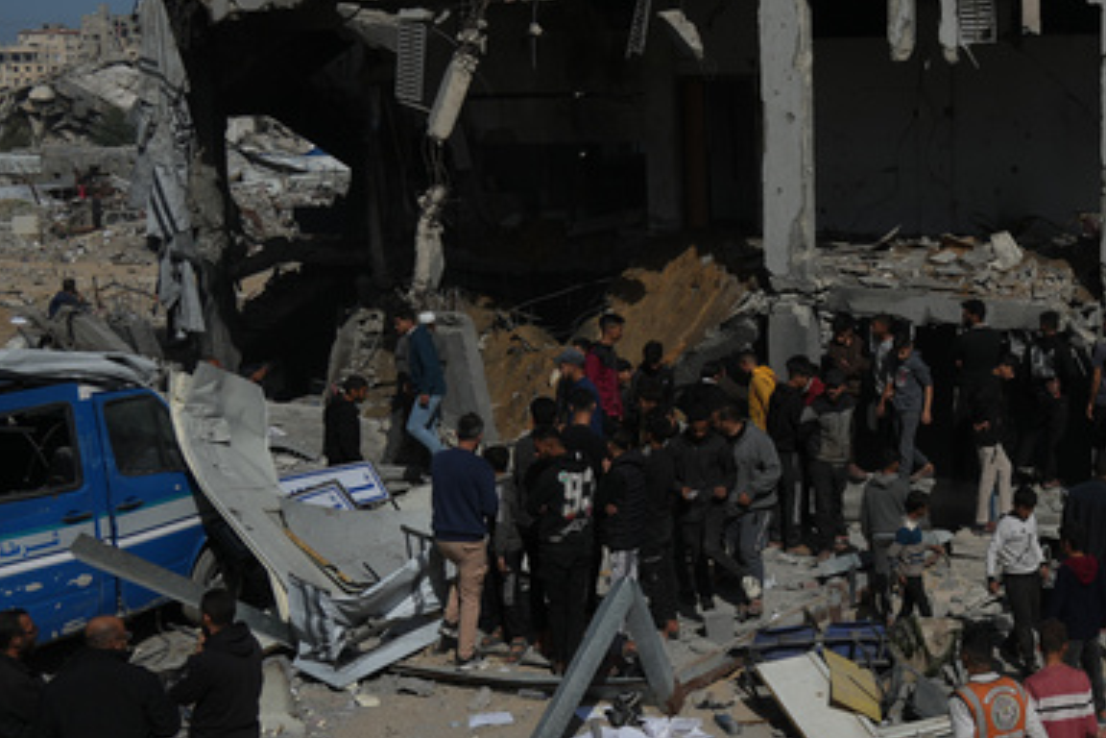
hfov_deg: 29.7
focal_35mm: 64
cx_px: 1060
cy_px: 376
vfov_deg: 21.2
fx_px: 1966
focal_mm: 24
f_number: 4
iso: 50
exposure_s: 1/2000
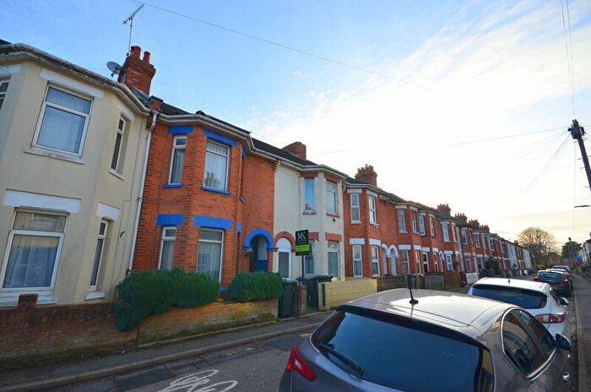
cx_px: 296
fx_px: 246
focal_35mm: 15
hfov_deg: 100.5
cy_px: 196
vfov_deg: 77.1
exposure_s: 1/250
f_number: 8
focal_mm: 10
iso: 200
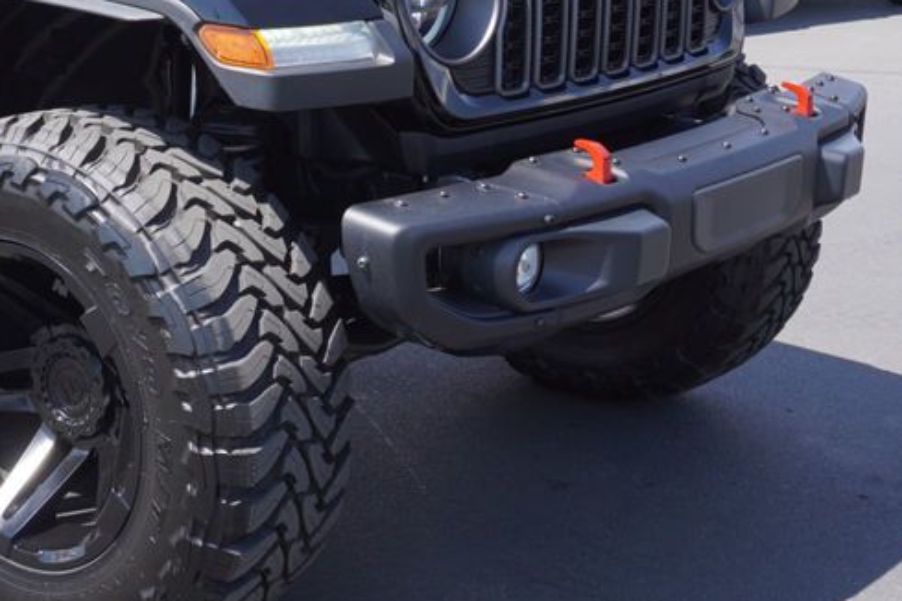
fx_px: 1655
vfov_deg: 20.4
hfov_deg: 29.1
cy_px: 136
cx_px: 72
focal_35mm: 66
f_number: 8
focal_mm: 21
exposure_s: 1/125
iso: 100
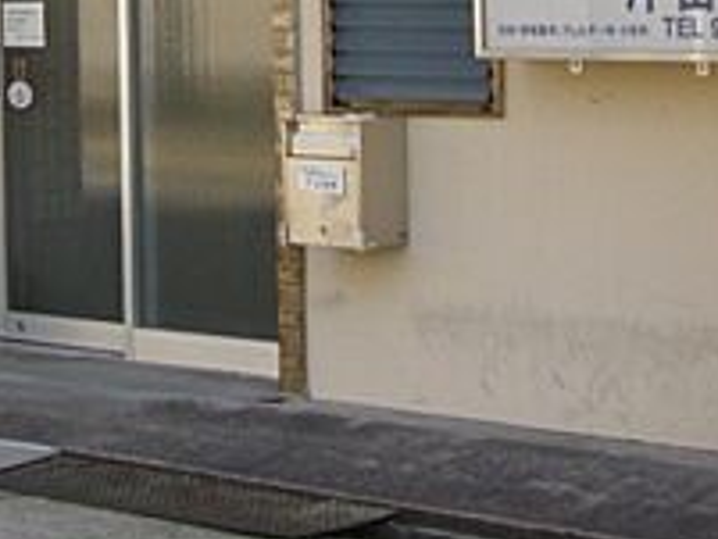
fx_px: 3300
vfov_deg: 9.1
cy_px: -268
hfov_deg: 12.4
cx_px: 221
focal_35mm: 159
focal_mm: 8.3
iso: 80
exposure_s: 1/320
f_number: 3.3
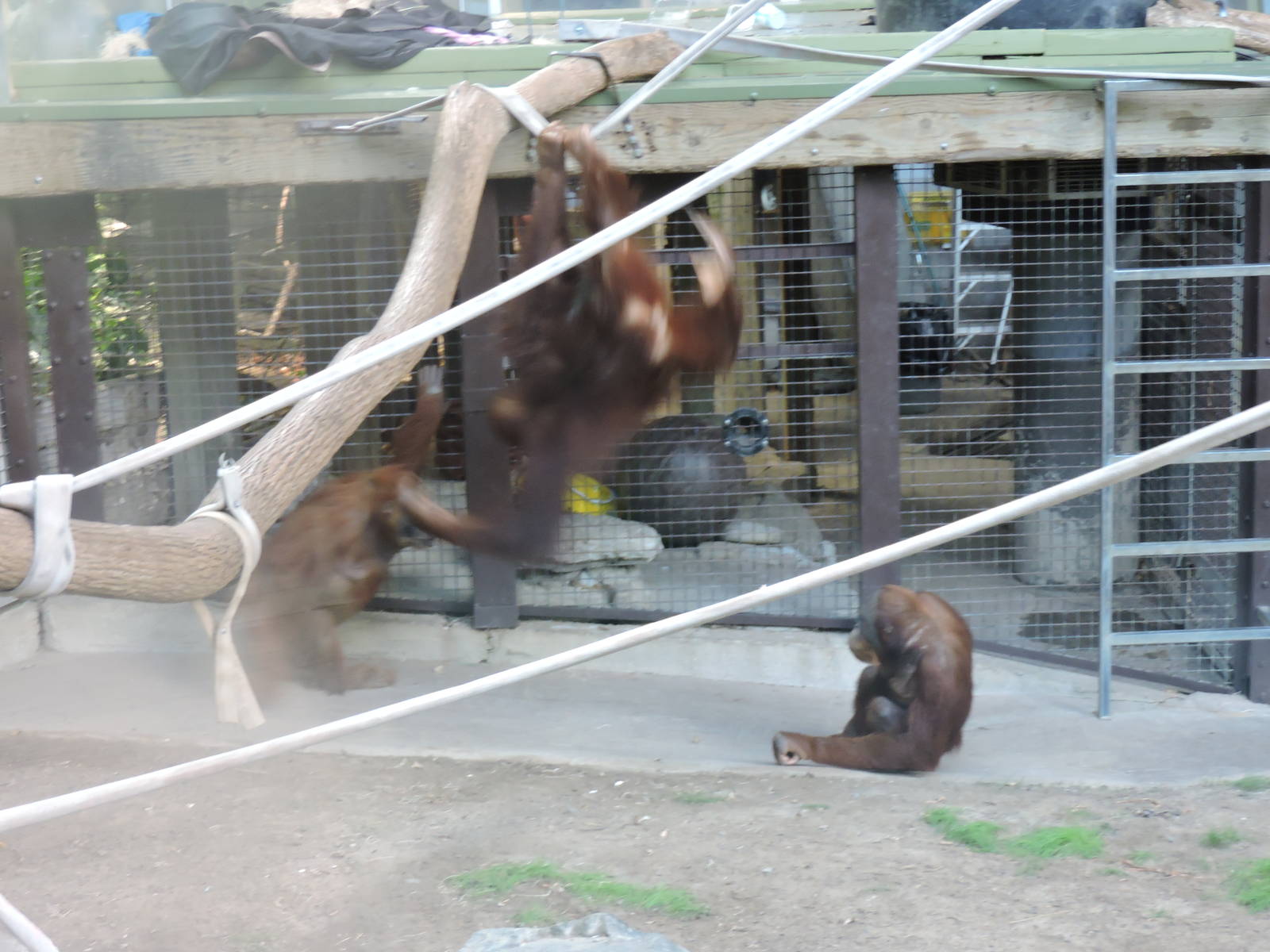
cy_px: 476
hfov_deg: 26.0
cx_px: 635
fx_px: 2752
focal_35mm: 75
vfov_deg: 19.6
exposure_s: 1/25
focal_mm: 13.4
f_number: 3.9
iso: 450
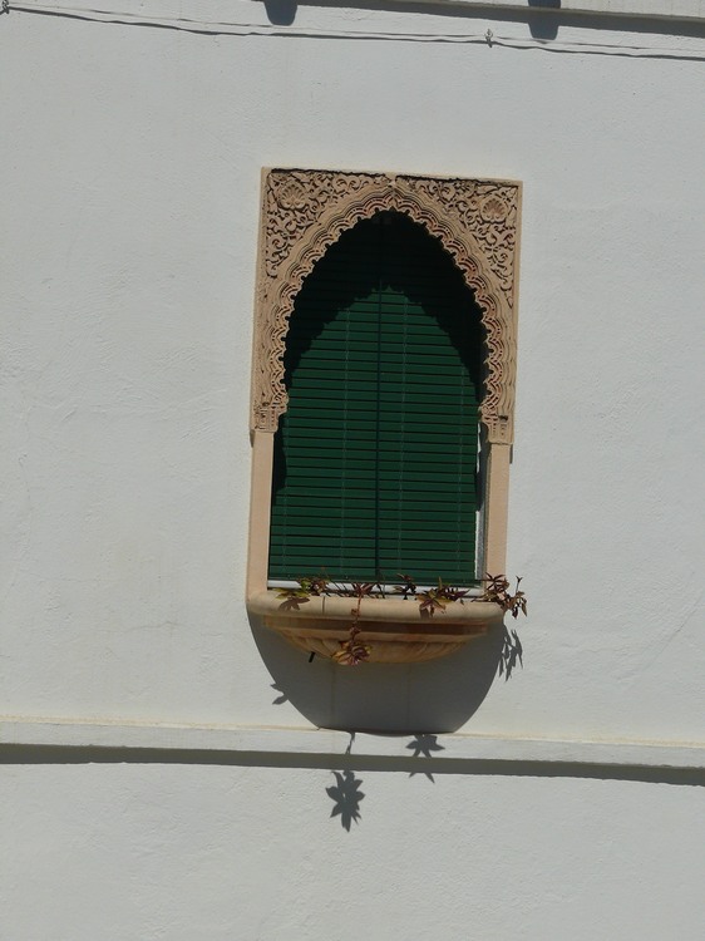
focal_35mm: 134
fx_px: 3641
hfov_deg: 11.1
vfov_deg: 14.7
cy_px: 470
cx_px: 352
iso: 100
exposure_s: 1/400
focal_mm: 28.3
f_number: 8
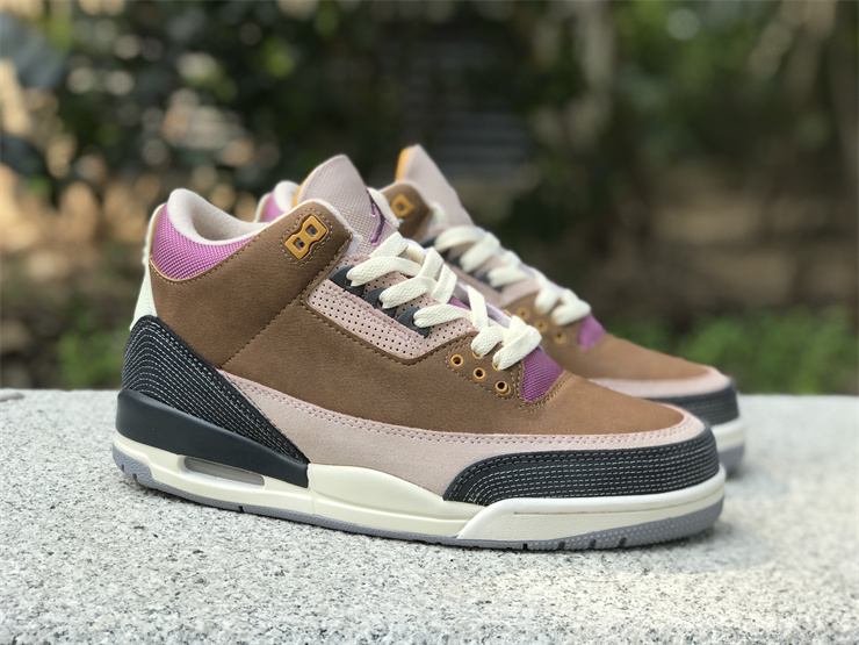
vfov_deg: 25.7
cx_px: 430
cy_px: 322
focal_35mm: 57
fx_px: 1414
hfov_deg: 33.8
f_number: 2.8
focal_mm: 6.6
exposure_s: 1/297
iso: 20
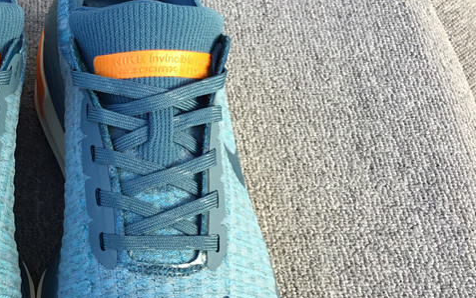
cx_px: 39
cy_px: 200
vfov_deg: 20.9
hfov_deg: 31.3
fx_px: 804
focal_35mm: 62
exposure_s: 1/100
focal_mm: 3.3
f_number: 2.4
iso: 32
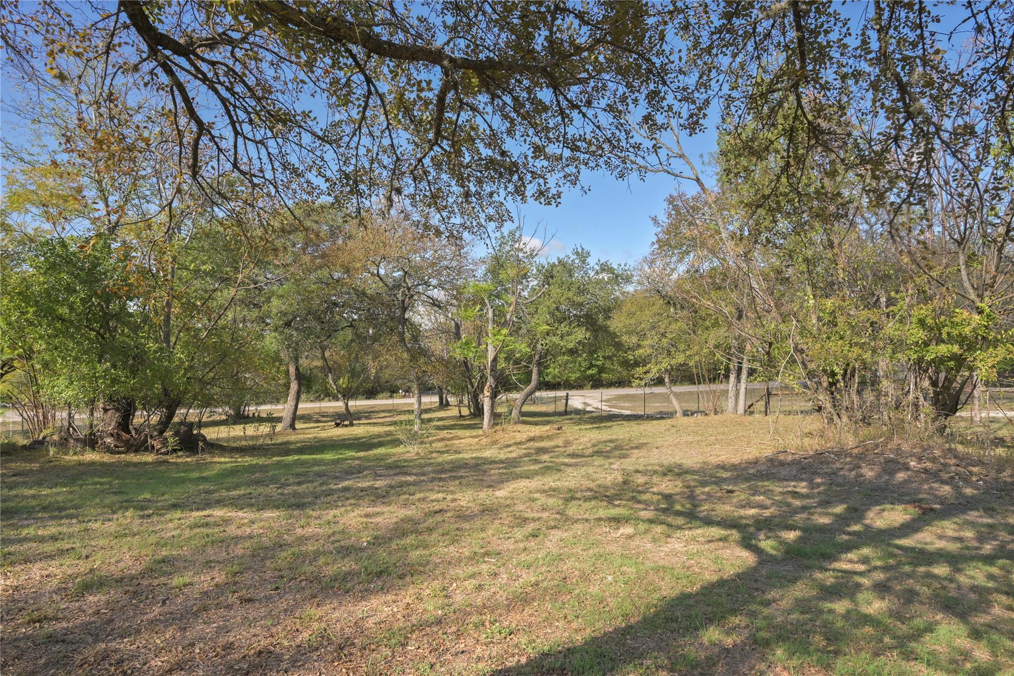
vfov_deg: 63.2
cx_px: 507
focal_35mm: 20
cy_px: 338
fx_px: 549
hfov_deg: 85.4
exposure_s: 1/2000
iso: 800
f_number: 8
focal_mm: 19.5
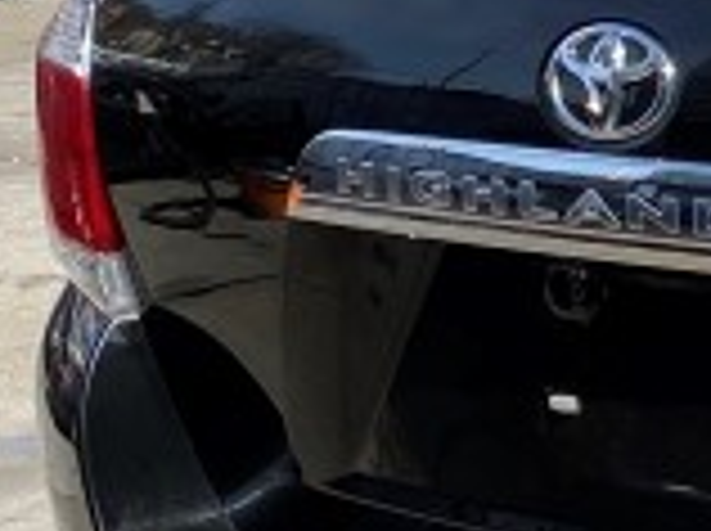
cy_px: 202
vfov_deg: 8.8
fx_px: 3466
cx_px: 1598
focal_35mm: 169
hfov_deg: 10.4
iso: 32
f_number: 1.8
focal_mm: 4.25
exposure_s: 1/1812
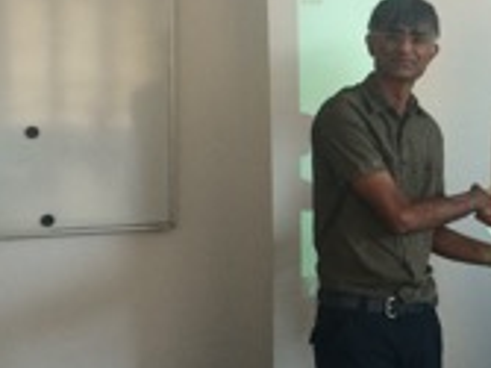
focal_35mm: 79
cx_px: 453
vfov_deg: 18.6
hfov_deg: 24.0
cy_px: 130
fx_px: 1120
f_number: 2.2
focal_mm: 4.12
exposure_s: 1/30
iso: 100
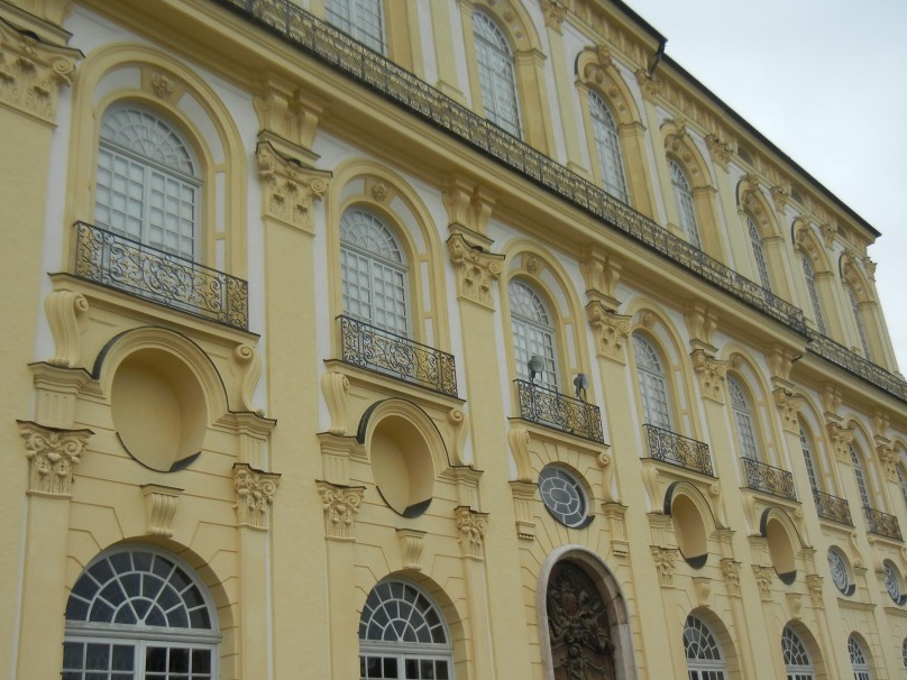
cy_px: 419
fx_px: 996
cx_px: 420
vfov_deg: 37.5
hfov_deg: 48.9
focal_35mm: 38
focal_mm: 5.4
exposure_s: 1/295
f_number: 7
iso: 160
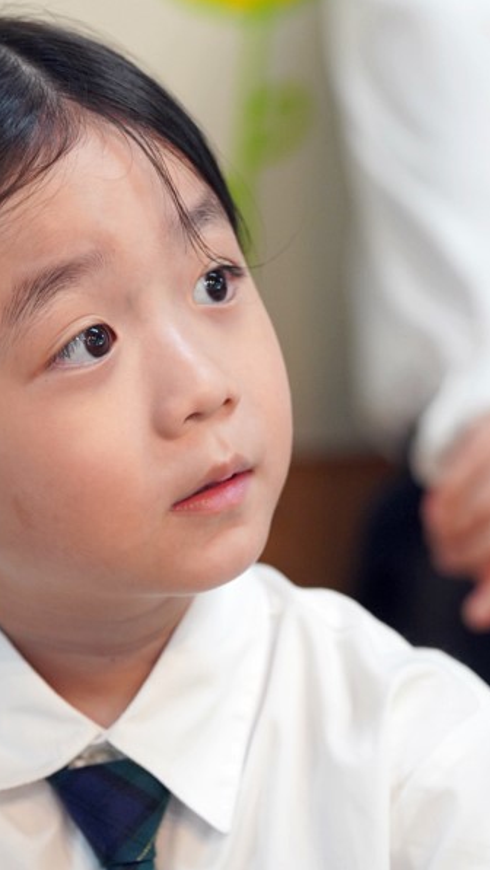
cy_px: 434
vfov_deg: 7.9
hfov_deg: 4.5
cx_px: 153
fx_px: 6303
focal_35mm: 273
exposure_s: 1/200
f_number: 4
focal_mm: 173
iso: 1600
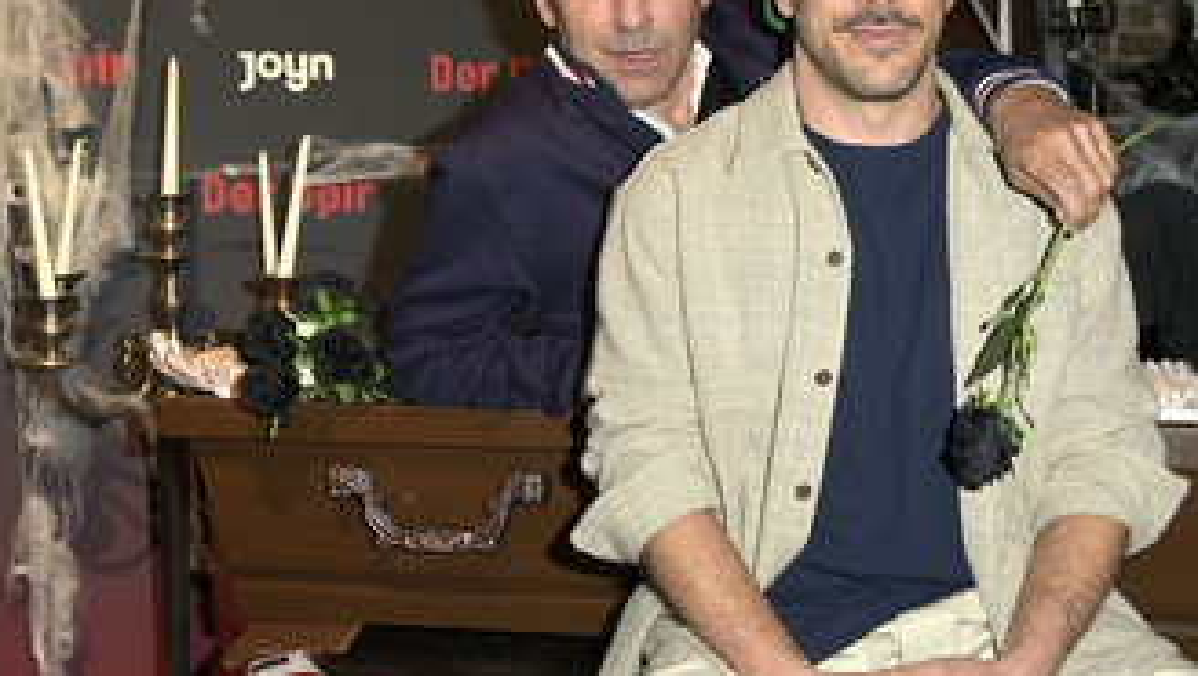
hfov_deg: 44.4
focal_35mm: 46
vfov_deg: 26.0
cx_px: 692
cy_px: 303
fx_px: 1462
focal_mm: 32
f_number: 5
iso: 1250
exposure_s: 1/160
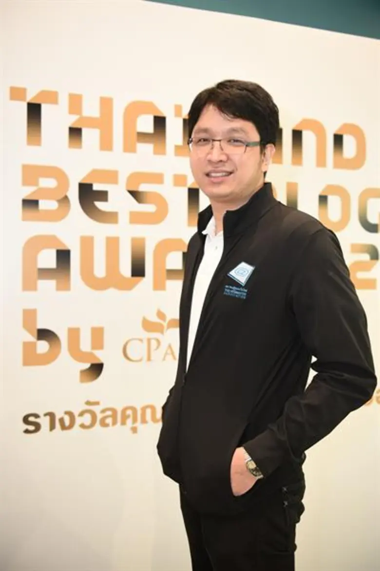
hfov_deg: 37.8
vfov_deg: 54.5
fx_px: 555
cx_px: 190
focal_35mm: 35
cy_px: 286
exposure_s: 1/200
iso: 2000
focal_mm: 35
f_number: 3.5
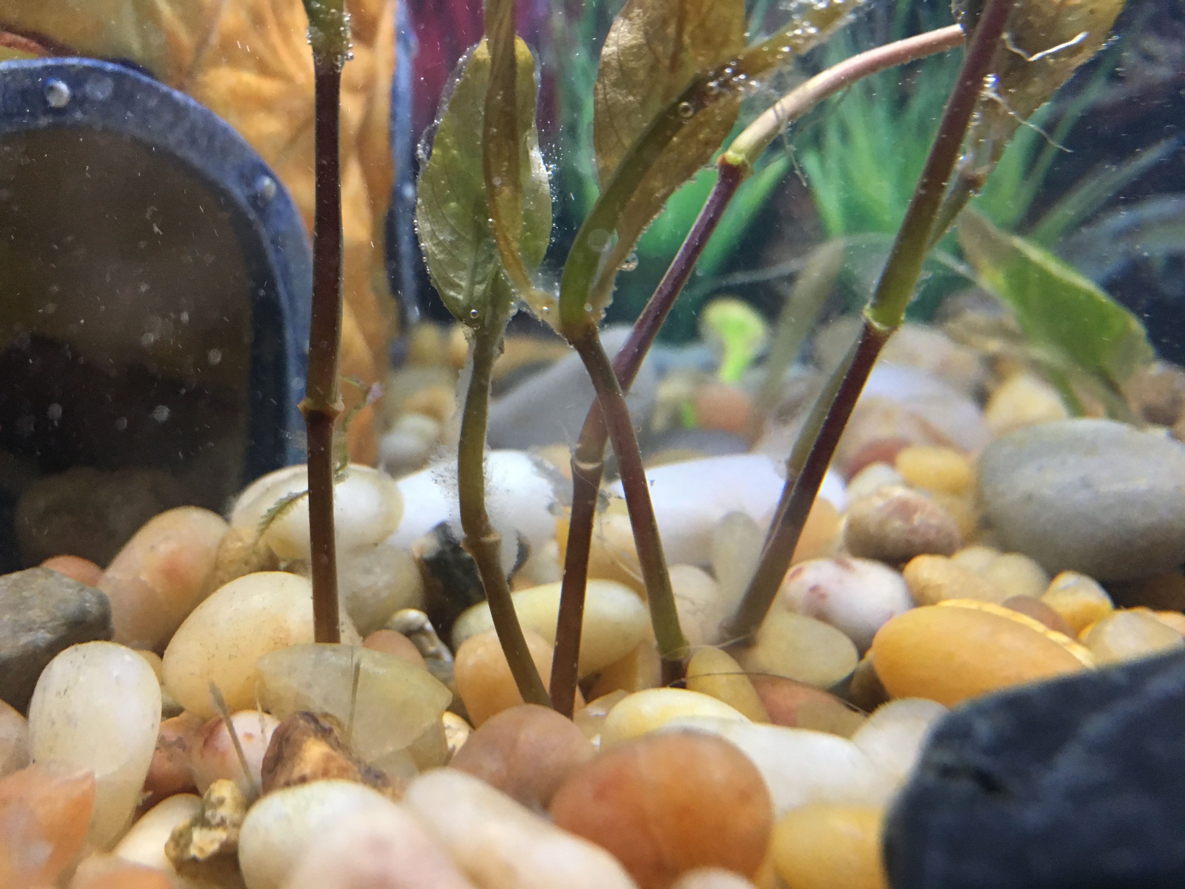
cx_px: 592
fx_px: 993
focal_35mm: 29
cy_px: 444
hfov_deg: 61.7
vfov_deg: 48.2
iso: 160
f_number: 2.2
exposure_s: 1/30
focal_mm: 4.15
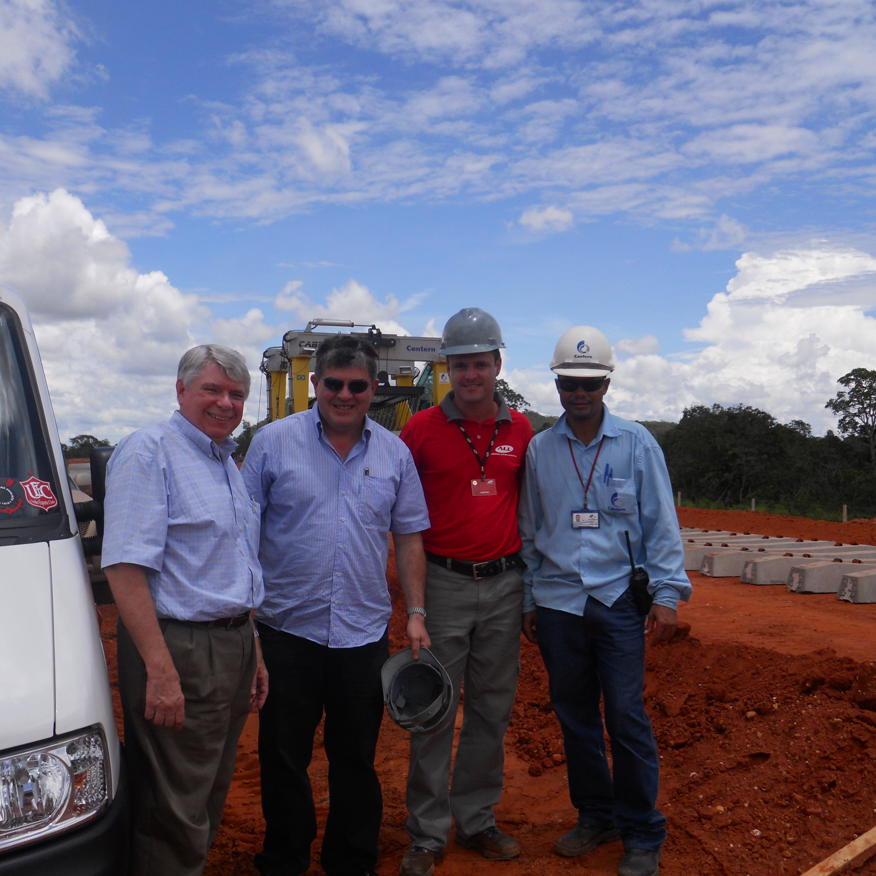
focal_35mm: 34
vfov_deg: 48.4
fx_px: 973
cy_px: 428
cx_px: 384
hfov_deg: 48.3
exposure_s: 1/640
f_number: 5.4
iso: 80
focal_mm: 5
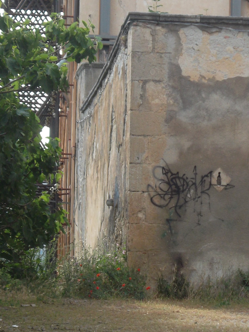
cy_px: 197
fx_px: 1650
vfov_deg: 11.5
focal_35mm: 172
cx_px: 272
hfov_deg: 8.6
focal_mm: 13.2
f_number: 3.9
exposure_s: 1/140
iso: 80
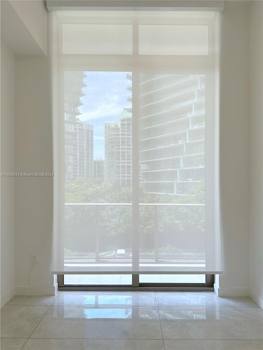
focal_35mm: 24
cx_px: 132
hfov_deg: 56.8
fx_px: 243
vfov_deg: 71.6
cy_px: 175
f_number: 1.78
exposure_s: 1/351
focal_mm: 6.86
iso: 80
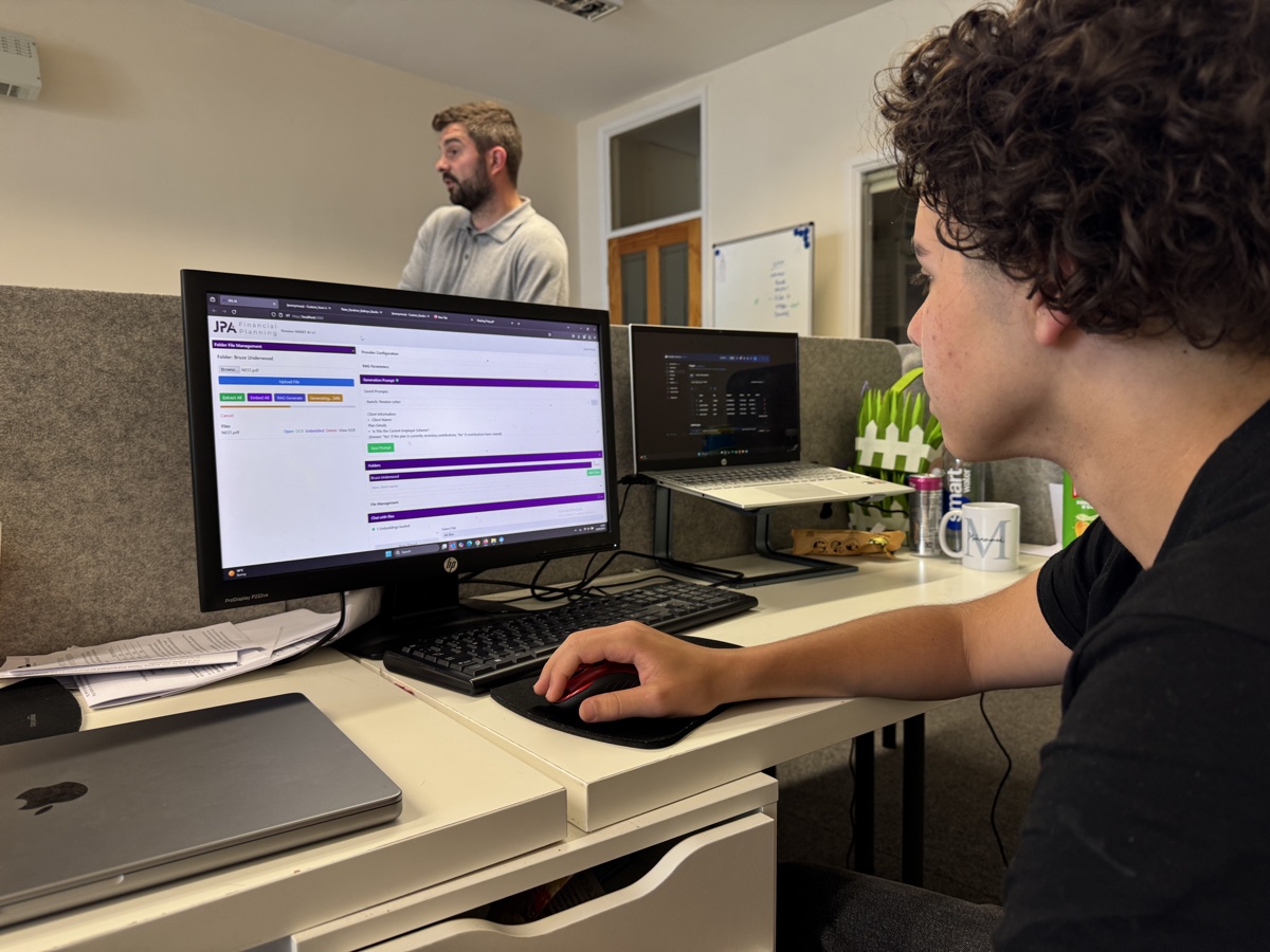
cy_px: 476
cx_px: 635
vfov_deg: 56.8
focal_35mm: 24
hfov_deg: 71.6
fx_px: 881
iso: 160
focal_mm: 6.76
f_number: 1.78
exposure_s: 1/50
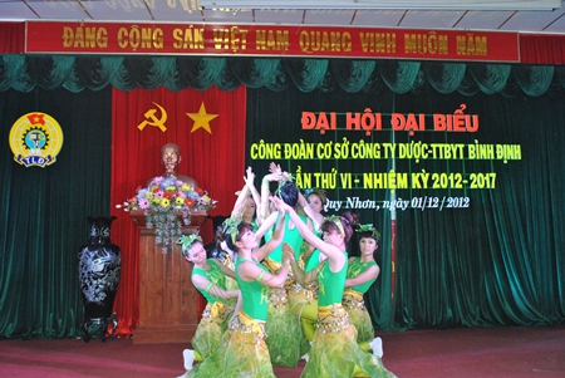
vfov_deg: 37.0
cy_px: 189
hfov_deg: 53.1
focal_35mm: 36
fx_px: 566
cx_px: 282
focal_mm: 24
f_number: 5.6
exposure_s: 1/50
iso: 800
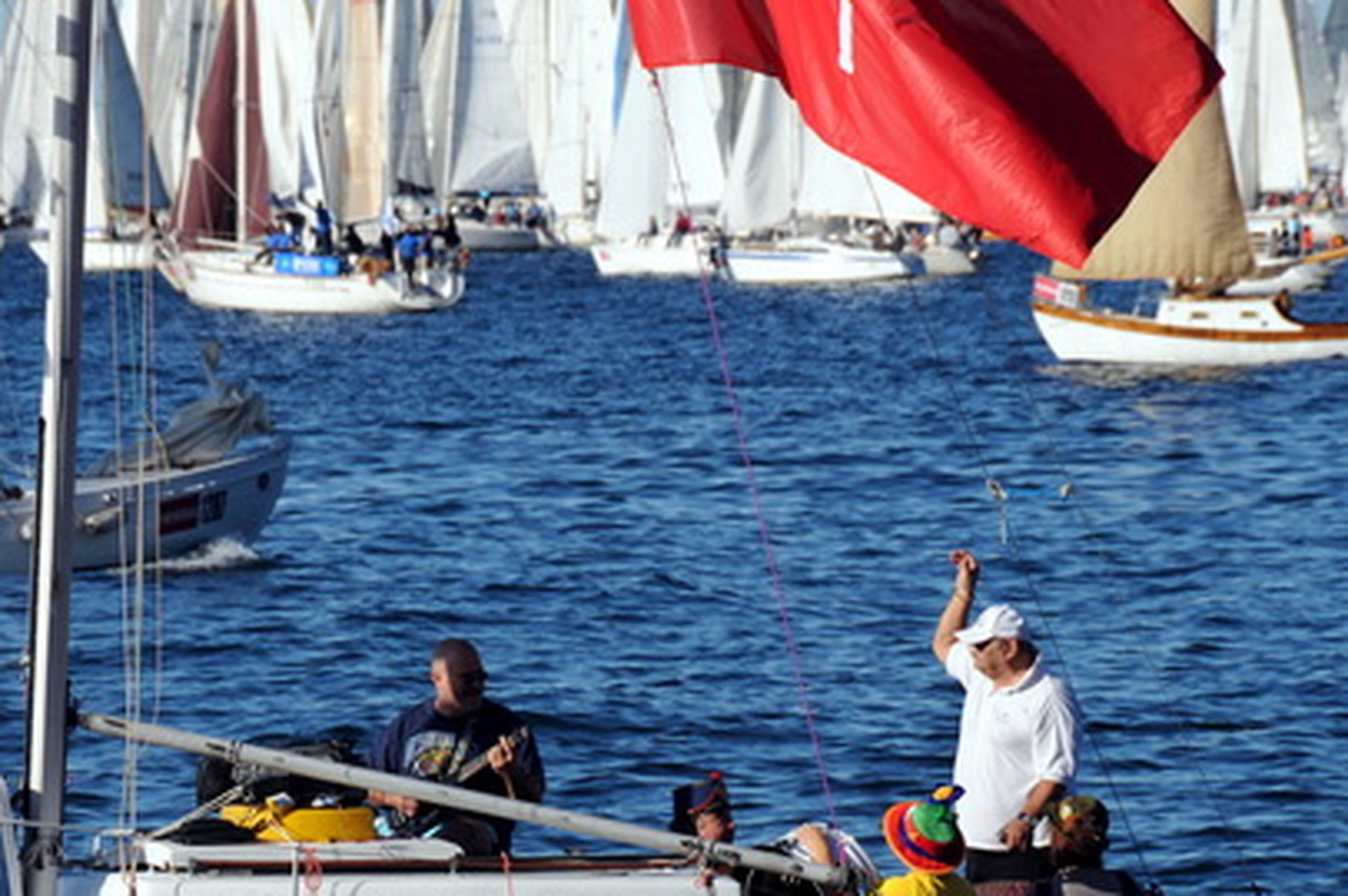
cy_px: 639
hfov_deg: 4.7
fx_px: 16574
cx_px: 581
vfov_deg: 3.1
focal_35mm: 443
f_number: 11
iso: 200
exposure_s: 1/500
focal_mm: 200
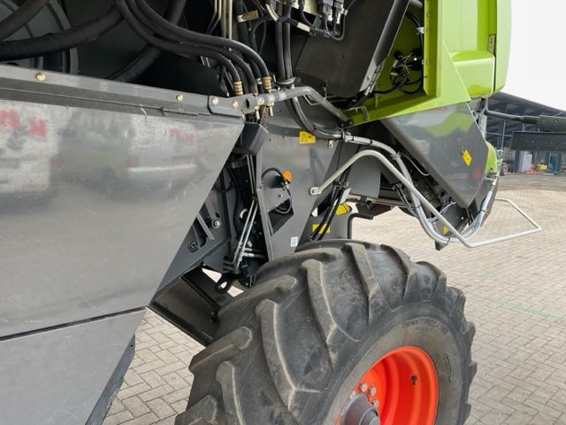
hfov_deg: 67.3
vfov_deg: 53.1
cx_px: 283
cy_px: 212
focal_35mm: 26
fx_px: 425
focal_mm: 4.2
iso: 80
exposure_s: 1/121
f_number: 1.6
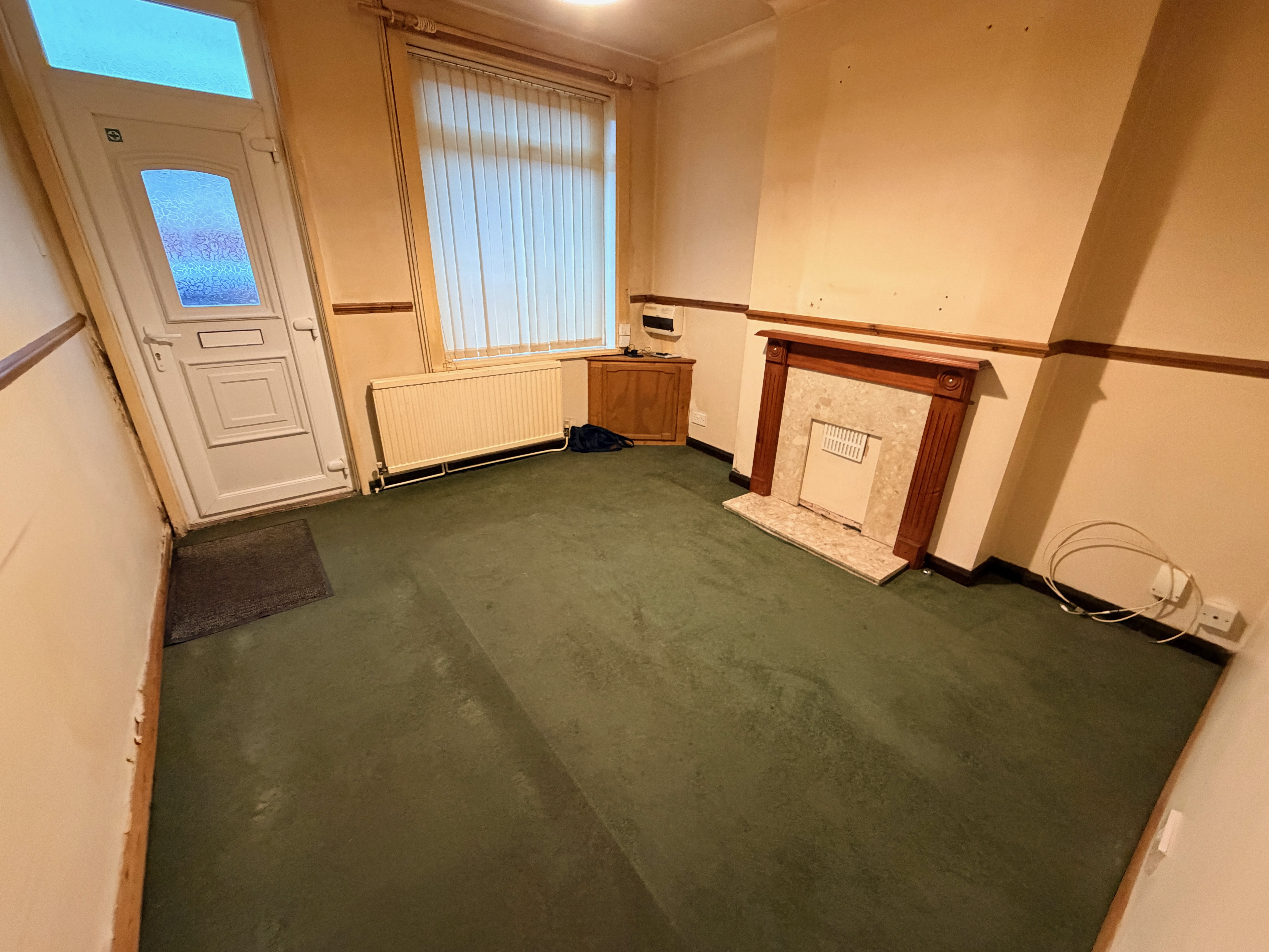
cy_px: 476
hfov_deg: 102.1
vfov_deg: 85.7
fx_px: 513
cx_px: 634
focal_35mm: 14
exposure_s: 1/50
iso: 640
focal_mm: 2.22
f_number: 2.2
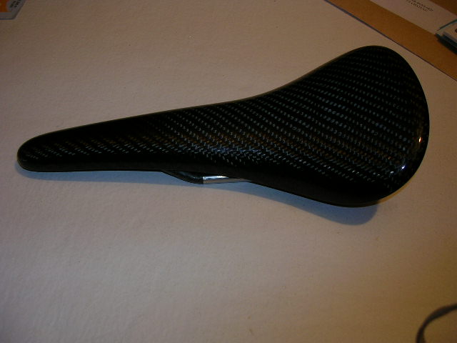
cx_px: 228
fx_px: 502
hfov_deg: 49.0
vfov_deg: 37.7
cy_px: 172
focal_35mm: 38
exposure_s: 1/60.1
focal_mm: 5.8
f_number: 2.8
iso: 50
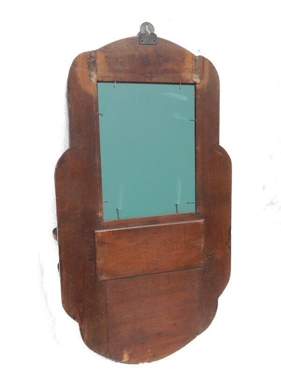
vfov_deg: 58.4
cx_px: 140
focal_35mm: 31
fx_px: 336
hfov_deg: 45.4
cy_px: 188
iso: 125
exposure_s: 1/640
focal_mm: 5.6
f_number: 6.5
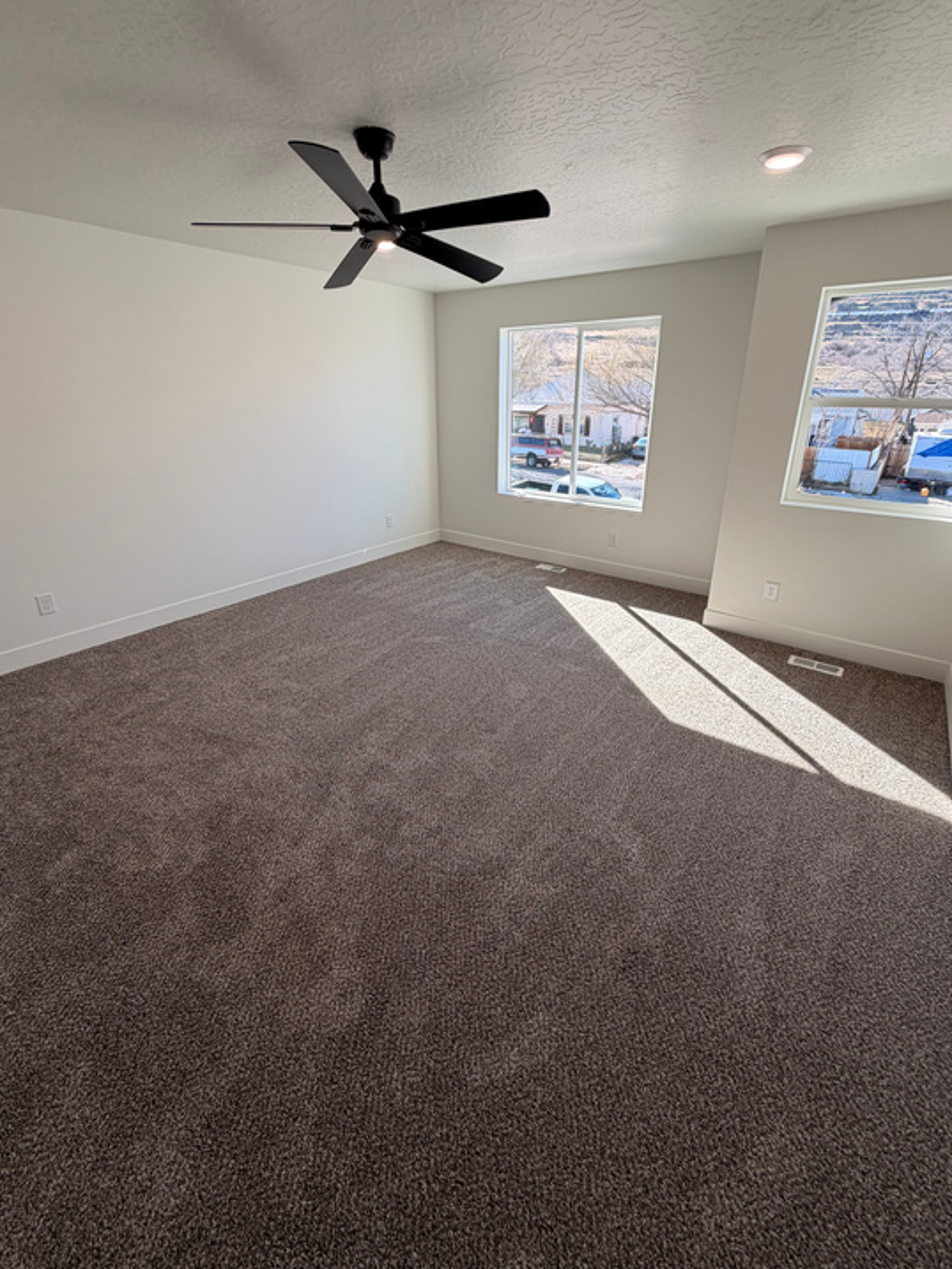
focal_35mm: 15
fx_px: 550
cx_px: 483
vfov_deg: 98.0
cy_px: 596
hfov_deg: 81.8
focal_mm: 2.22
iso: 40
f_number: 2.2
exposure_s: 1/143
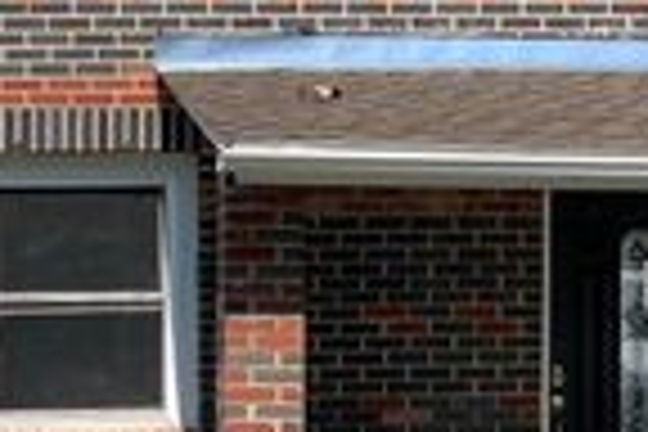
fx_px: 3384
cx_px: 540
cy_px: 83
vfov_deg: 7.3
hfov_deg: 10.9
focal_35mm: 188
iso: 16
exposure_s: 1/1020
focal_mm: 6
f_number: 2.4
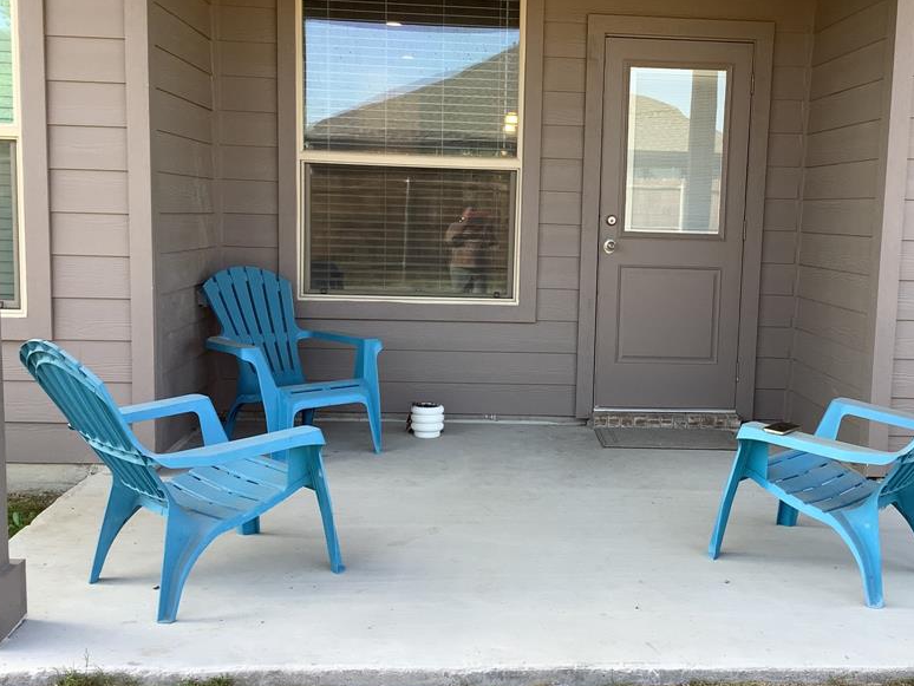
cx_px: 557
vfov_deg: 35.2
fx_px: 1083
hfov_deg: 45.5
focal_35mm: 41
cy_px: 337
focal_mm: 3.3
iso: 25
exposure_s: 1/120
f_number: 2.4
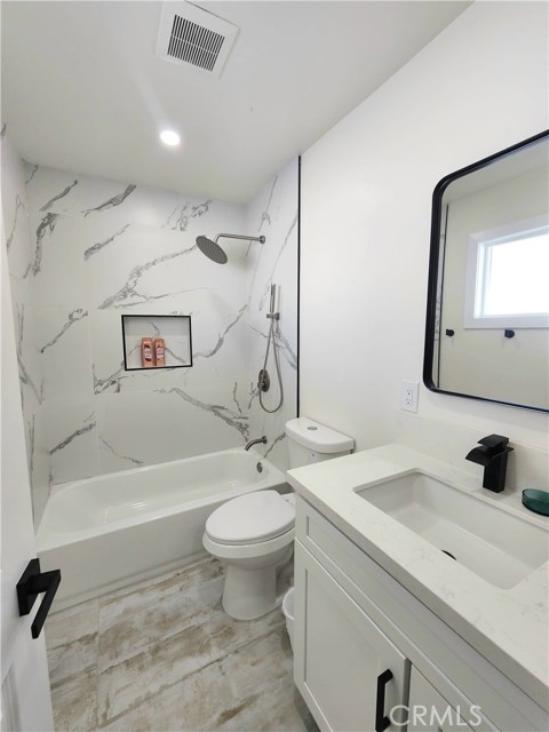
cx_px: 274
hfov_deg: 89.9
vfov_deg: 106.2
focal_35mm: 13
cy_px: 366
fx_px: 275
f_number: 2.2
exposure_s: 1/60.2
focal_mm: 2.2
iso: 64
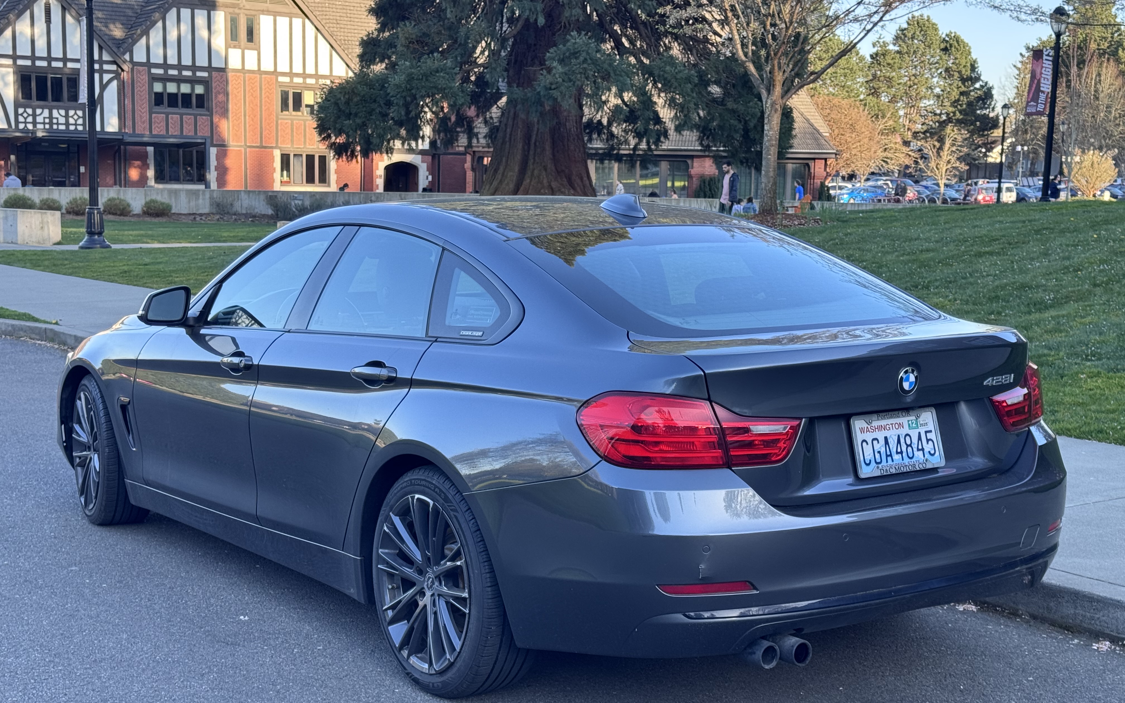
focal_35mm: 51
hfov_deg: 39.6
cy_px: 374
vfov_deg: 25.3
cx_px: 563
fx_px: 1564
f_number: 1.78
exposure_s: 1/347
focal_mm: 6.76
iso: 64
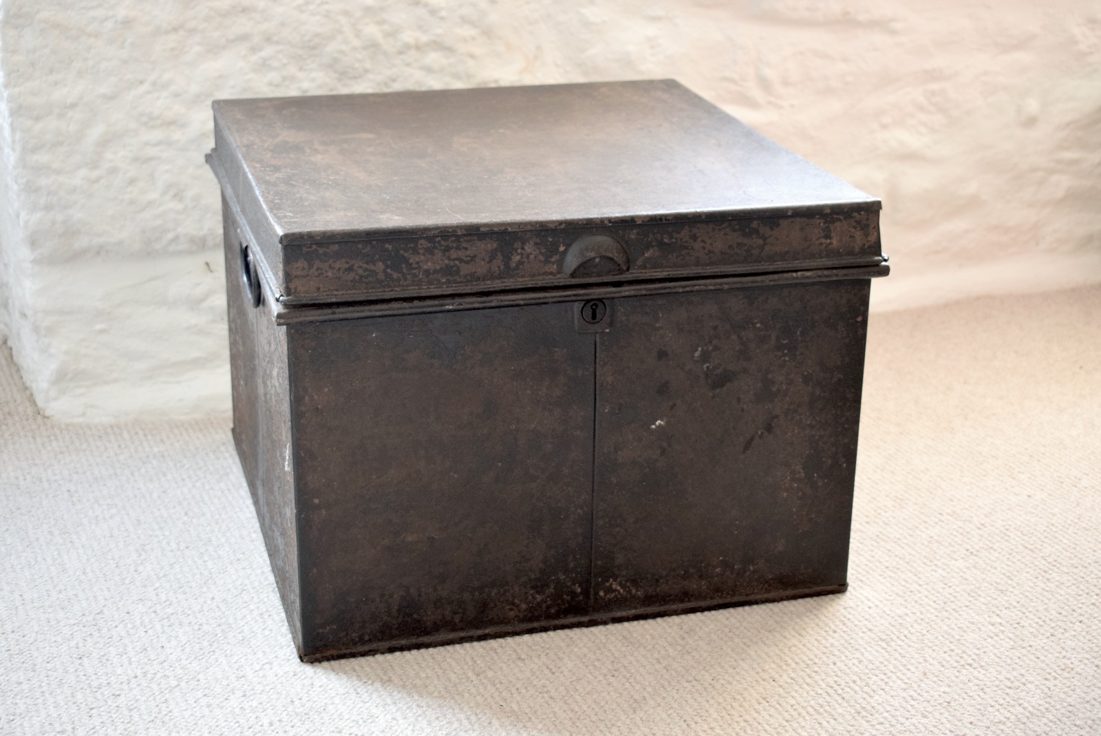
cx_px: 550
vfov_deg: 23.8
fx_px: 1744
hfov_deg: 35.0
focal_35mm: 57
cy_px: 368
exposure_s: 1/10
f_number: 4.8
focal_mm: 38
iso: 800
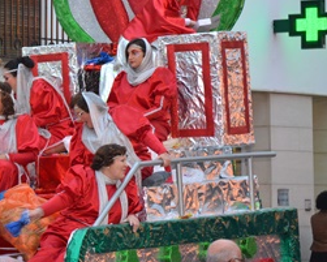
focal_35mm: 232
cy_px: 91
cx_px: 50
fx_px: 2246
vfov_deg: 6.7
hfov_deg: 8.3
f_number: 4.5
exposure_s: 1/60
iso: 1250
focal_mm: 92
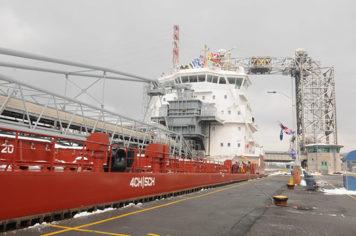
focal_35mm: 38
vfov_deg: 35.4
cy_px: 118
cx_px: 178
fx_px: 370
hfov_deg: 51.3
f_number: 13
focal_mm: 25
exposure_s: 1/320
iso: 400
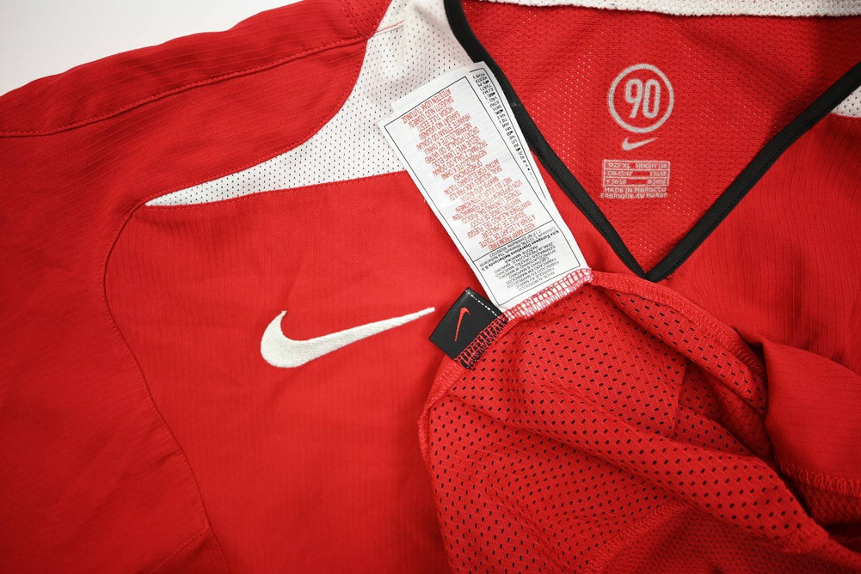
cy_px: 287
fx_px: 610
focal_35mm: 26
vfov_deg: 50.4
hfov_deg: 70.4
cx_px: 430
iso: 200
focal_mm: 25.5
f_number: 4
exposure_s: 1/125
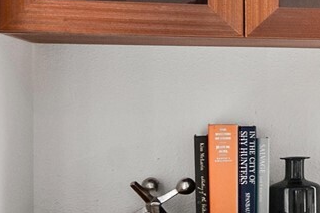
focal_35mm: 112
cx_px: 730
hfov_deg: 13.9
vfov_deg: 12.2
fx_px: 995
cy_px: 139
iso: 1000
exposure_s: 1/5
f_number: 7.1
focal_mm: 21
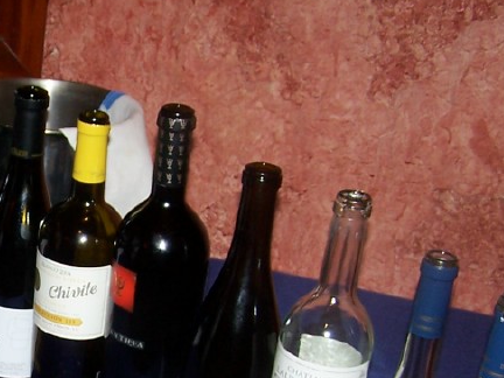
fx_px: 1310
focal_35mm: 90
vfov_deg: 16.2
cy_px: 342
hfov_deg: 20.9
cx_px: -24
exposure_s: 1/60
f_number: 2.8
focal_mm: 6.3
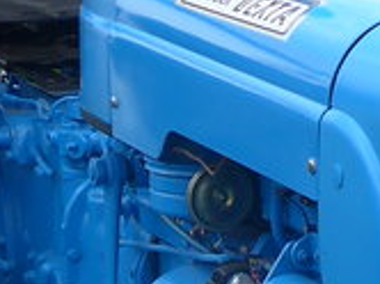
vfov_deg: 5.7
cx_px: 320
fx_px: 2861
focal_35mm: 261
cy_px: 311
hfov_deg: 7.6
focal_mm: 7.5
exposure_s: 1/640
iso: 80
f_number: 2.8
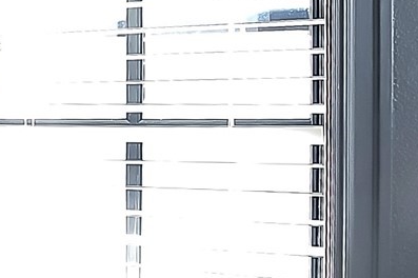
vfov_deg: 17.5
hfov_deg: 18.5
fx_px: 893
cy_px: 235
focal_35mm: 77
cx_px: -392
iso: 250
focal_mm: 10
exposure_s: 1/2
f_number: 7.1
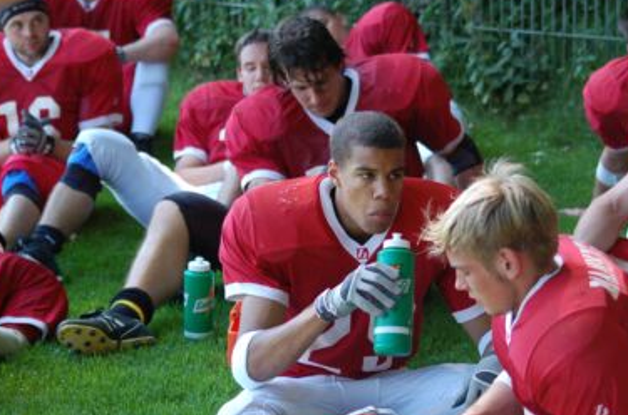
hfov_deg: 16.2
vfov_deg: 10.7
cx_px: 354
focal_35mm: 127
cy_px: 226
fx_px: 2210
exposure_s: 1/500
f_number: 4
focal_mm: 70
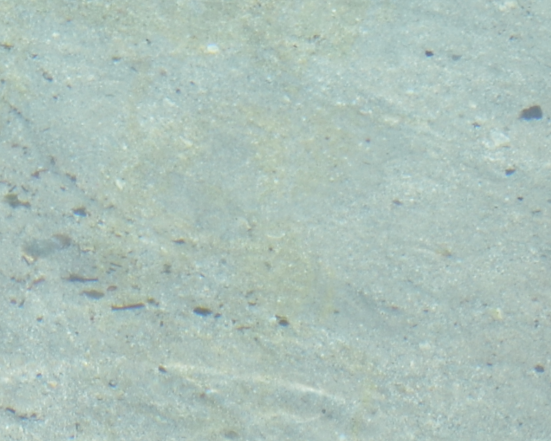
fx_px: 6663
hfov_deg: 4.6
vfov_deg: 3.8
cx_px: -764
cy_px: -351
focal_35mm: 408
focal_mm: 55
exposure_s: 1/250
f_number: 8
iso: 200
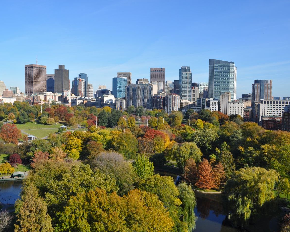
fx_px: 266
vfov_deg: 47.1
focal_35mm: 31
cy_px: 117
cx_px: 113
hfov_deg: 56.7
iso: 200
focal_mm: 18
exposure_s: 1/320
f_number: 9
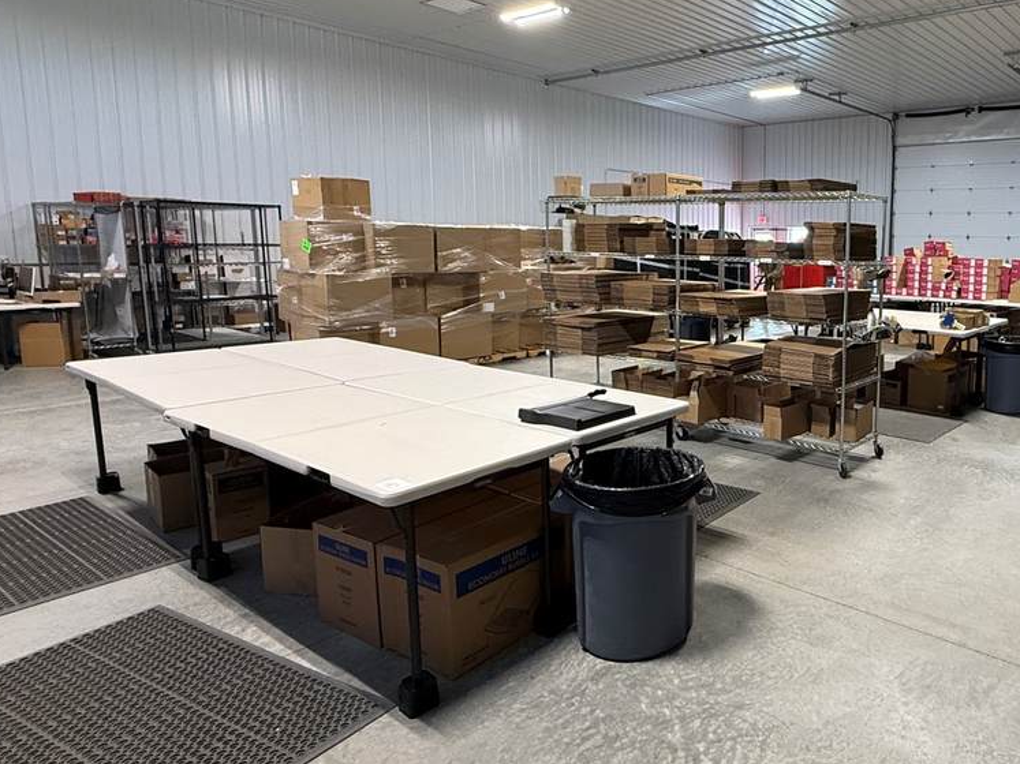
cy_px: 332
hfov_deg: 66.2
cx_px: 791
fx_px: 707
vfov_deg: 56.6
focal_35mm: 24
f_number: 2.2
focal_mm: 2.22
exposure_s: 1/99
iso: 250
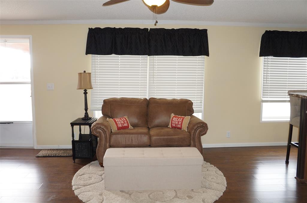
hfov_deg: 64.7
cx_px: 154
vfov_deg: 45.5
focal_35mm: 28
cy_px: 102
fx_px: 243
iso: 400
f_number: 4
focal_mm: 19
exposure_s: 1/60
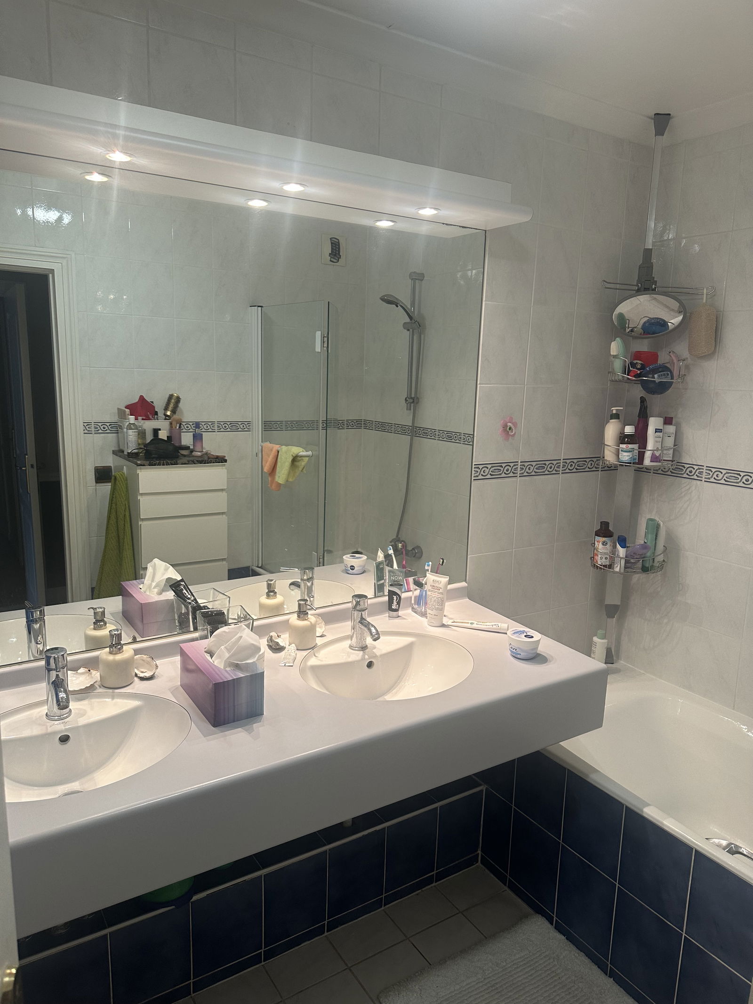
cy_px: 502
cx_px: 376
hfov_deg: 56.8
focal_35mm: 24
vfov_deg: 71.6
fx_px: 696
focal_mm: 6.86
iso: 125
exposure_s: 1/50
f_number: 1.78
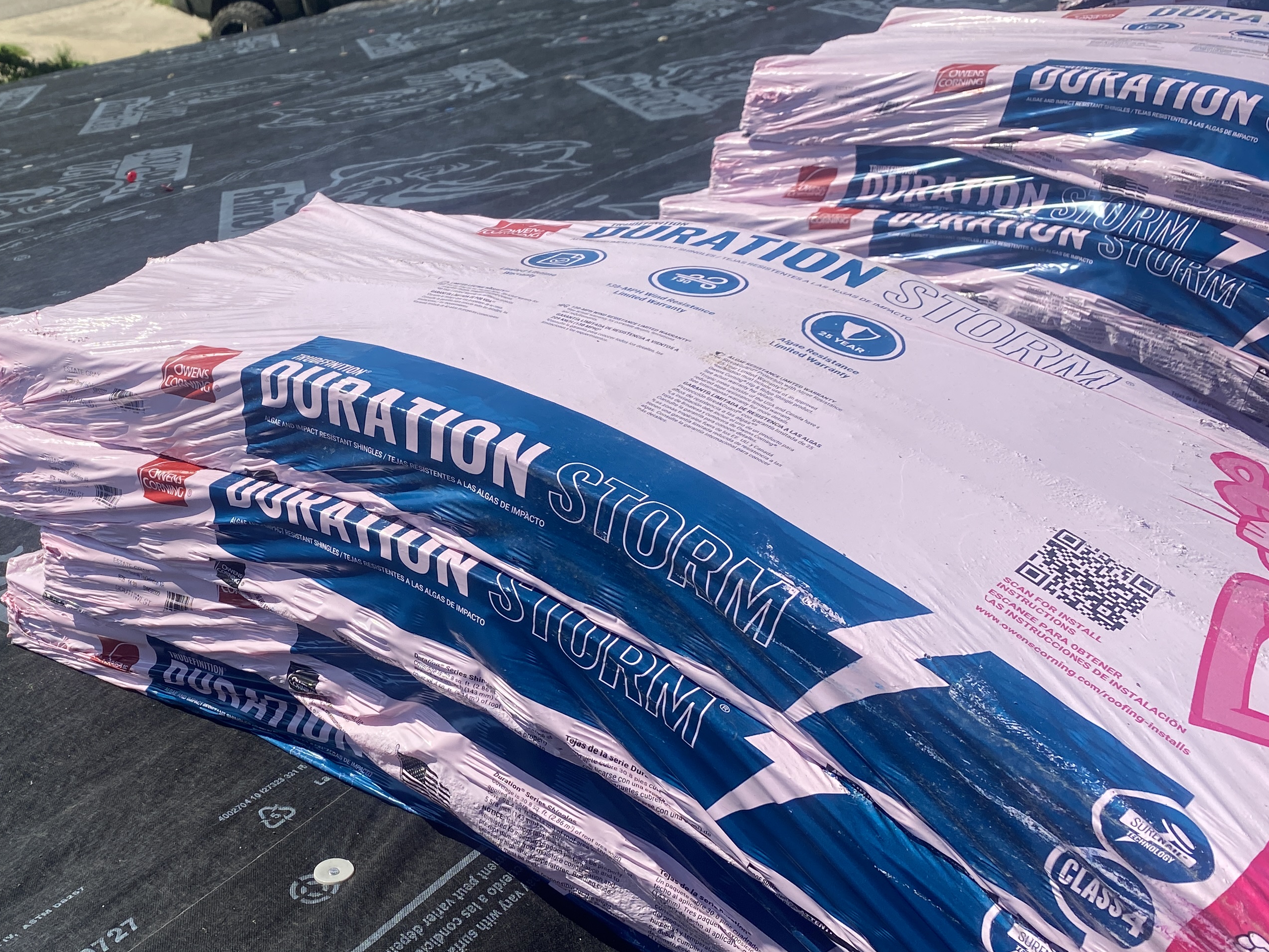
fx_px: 1503
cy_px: 556
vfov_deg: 35.1
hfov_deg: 44.0
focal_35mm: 41
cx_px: 287
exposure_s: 1/3205
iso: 32
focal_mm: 4.25
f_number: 1.8
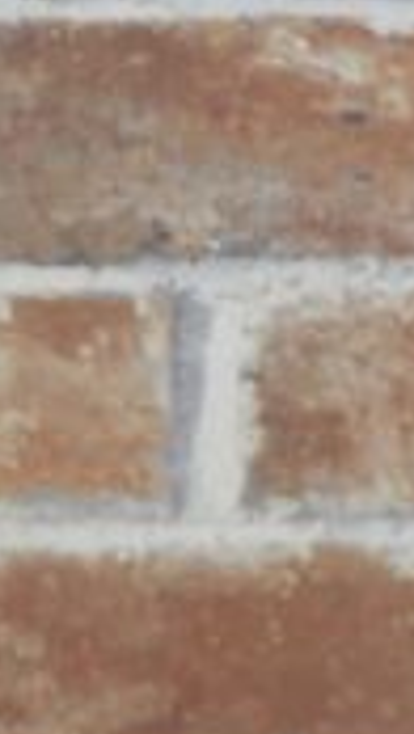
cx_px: -1166
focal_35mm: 231
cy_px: 974
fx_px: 4504
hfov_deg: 4.8
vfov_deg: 9.2
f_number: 4.2
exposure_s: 1/60
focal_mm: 18
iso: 500
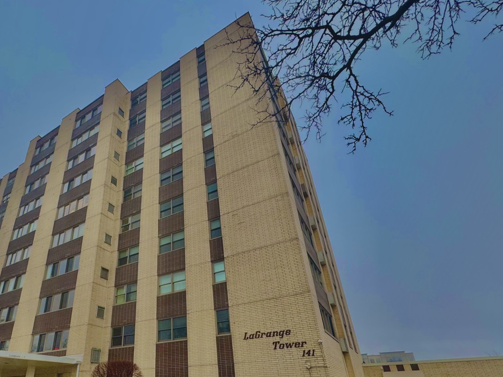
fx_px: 305
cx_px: 177
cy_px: 242
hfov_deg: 77.0
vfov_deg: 62.3
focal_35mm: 21
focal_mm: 2.22
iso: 100
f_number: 2.2
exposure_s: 1/99
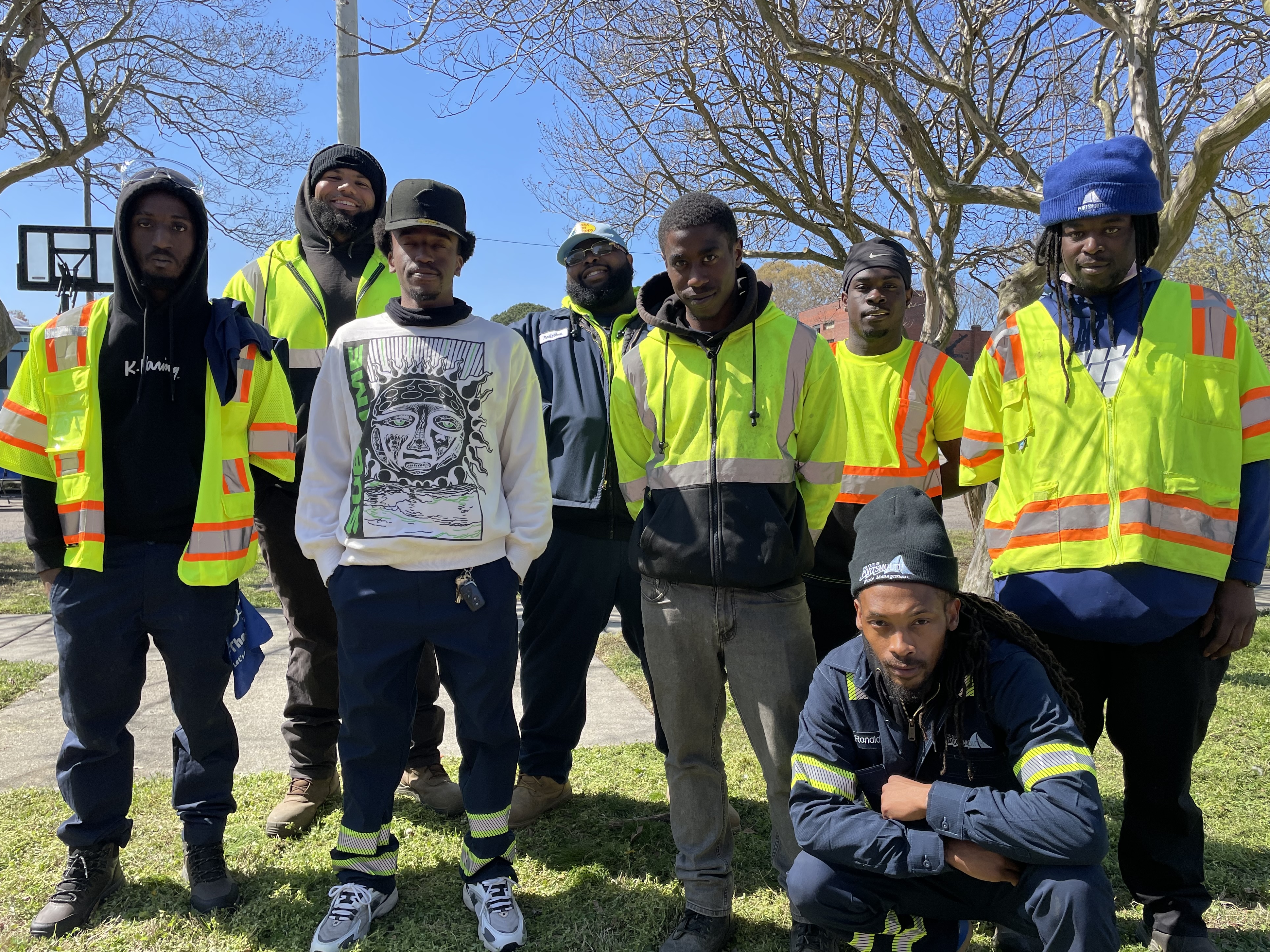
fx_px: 991
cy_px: 486
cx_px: 634
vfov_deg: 51.3
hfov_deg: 65.3
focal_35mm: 27
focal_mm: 4.2
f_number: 1.6
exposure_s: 1/1490
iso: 32
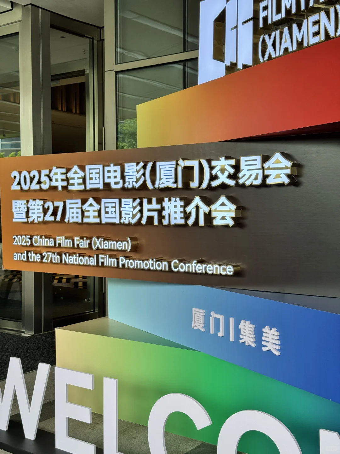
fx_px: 629
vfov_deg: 39.7
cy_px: 227
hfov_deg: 30.3
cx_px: 170
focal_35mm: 48
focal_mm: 6.76
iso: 50
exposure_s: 1/204
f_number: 1.78
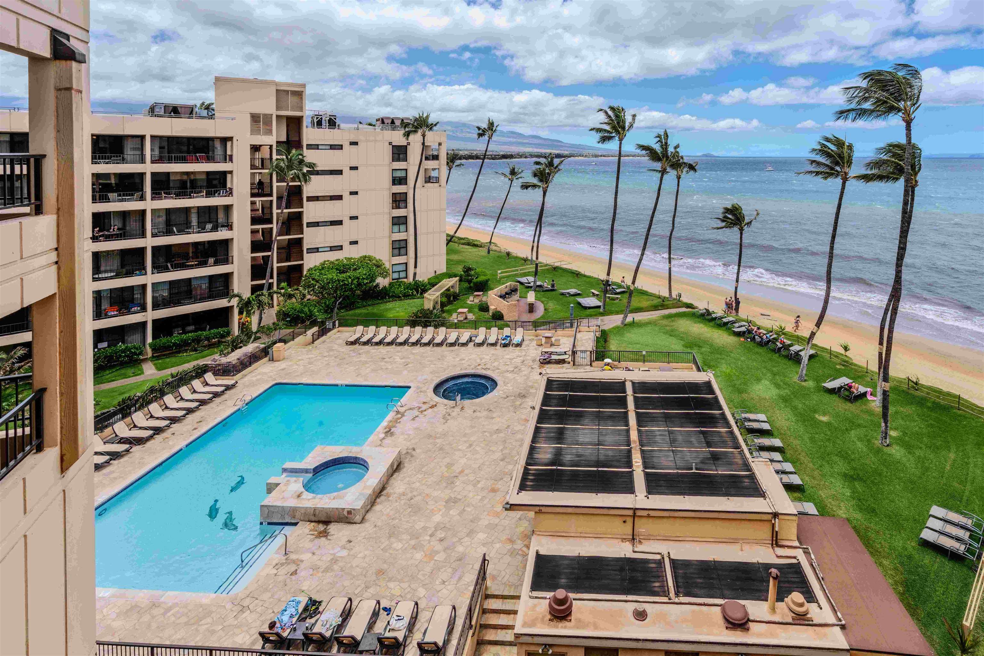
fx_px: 437
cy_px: 328
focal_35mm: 16
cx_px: 492
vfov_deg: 73.7
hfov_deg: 96.7
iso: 160
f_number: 14
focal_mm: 16
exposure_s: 1/100
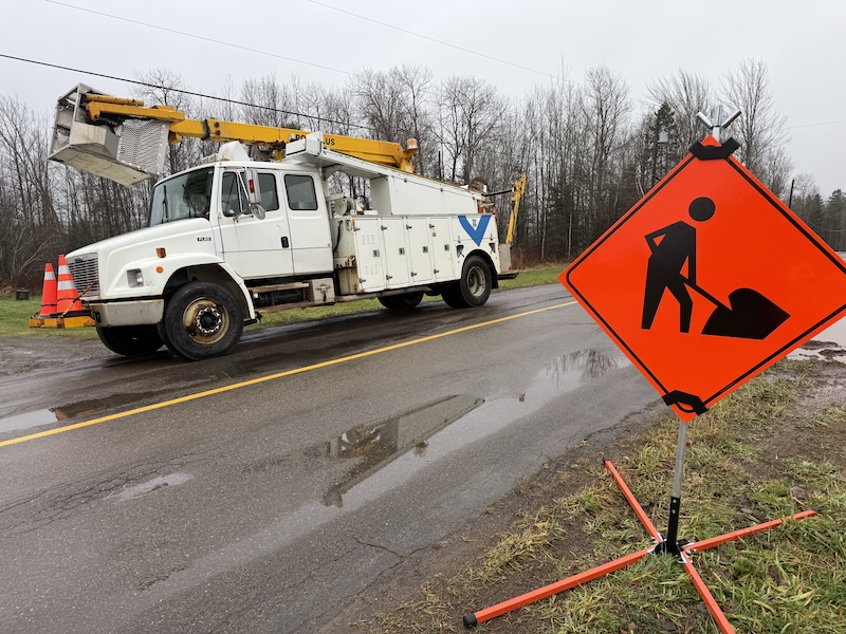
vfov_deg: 56.8
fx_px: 587
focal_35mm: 24
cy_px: 317
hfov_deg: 71.6
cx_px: 423
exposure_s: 1/244
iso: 64
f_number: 1.78
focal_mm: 6.76
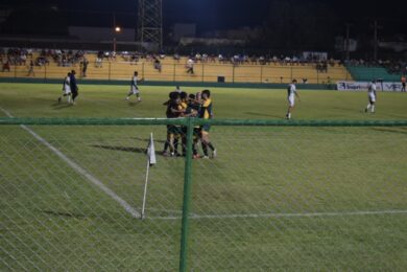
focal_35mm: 82
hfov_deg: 24.6
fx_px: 933
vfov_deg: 16.6
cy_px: 136
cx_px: 204
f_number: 5.6
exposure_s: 1/60
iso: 1800
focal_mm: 55
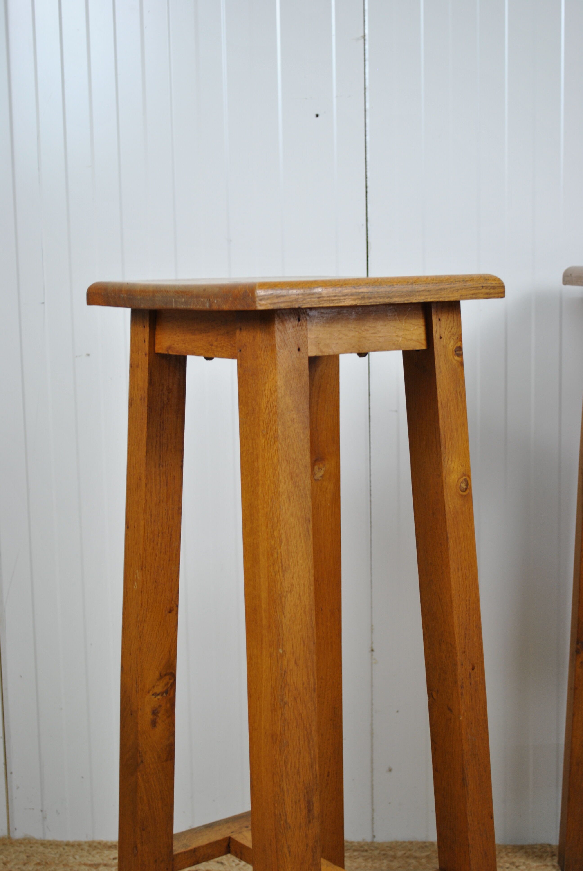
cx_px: 292
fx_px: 1308
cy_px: 436
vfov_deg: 36.8
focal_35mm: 54
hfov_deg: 25.1
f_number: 5
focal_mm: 36
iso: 200
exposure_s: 1/15
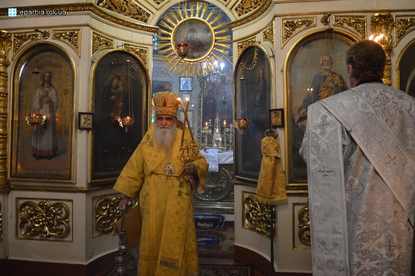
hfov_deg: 67.4
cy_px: 138
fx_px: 311
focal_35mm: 27
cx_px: 208
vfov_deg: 47.9
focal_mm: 18
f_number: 3.5
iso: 3200
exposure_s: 1/60
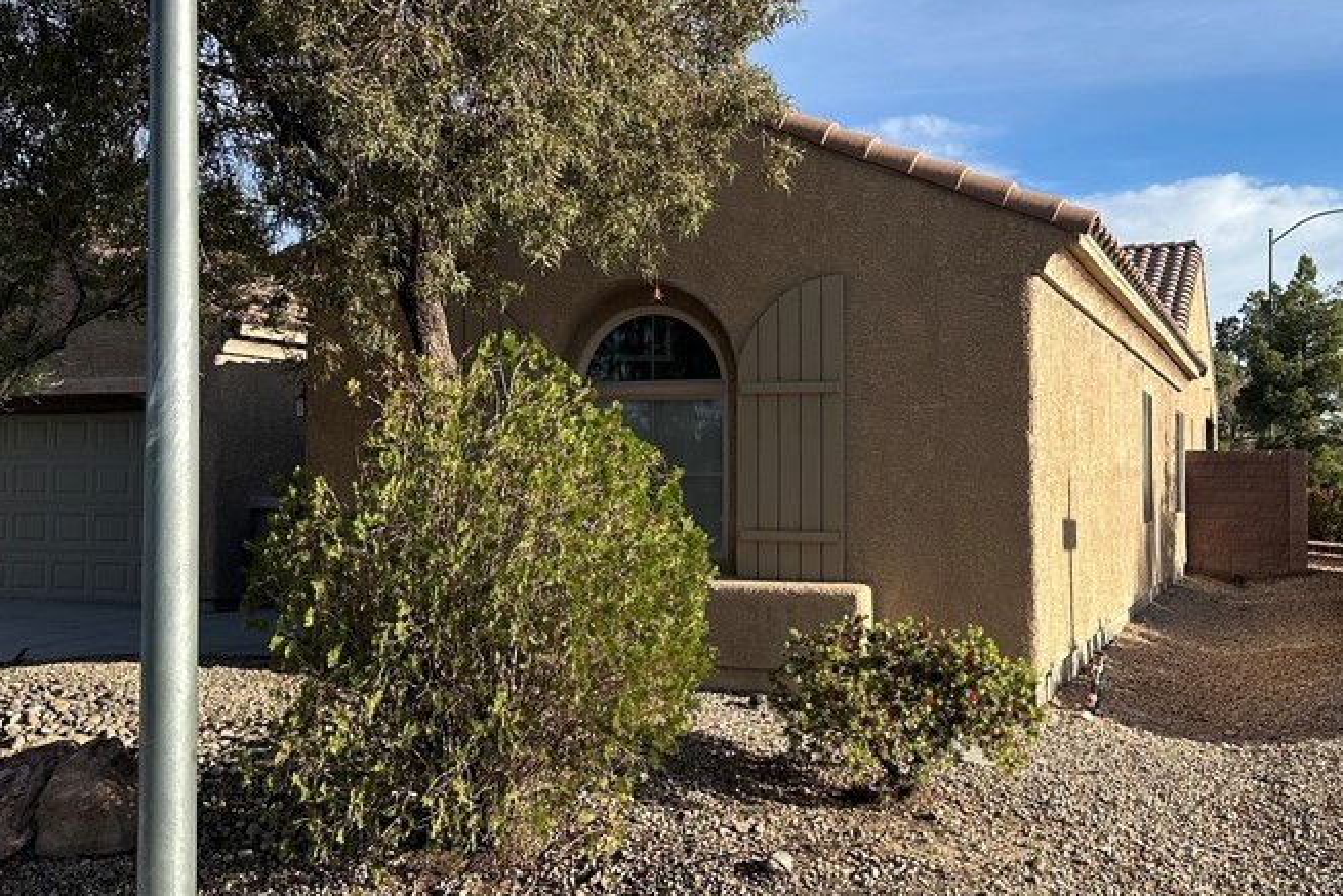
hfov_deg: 49.5
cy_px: 439
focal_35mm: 39
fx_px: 1455
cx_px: 720
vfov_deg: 34.2
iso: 80
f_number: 1.78
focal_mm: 6.86
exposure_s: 1/2732
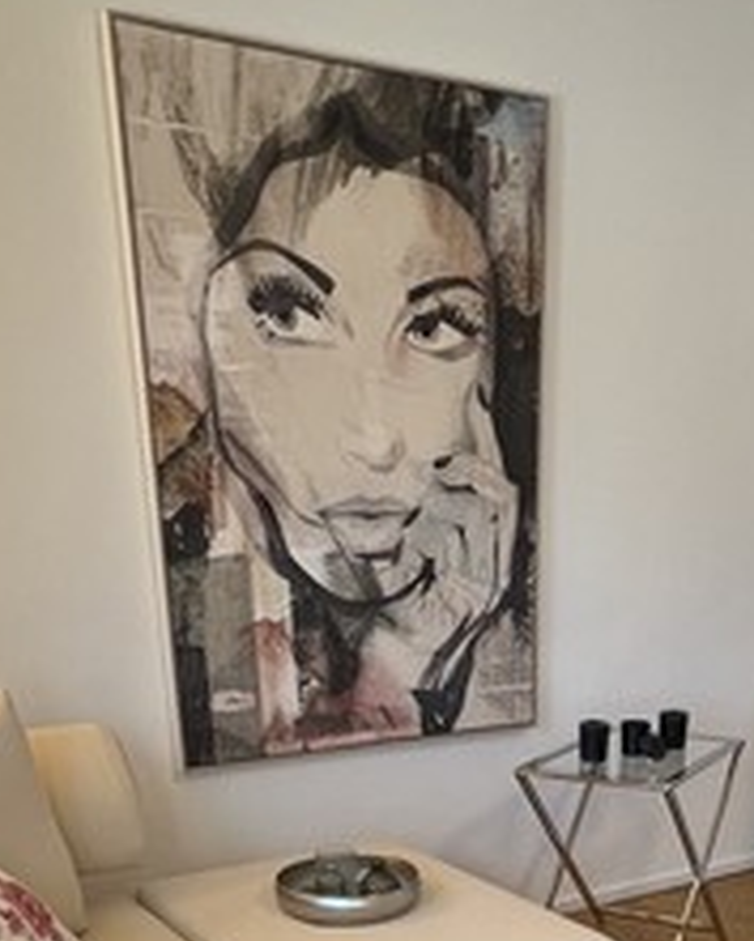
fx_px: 1143
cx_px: 492
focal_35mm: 41
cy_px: 1050
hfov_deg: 36.2
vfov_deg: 37.1
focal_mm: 1.57
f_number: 1.8
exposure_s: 1/100
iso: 100
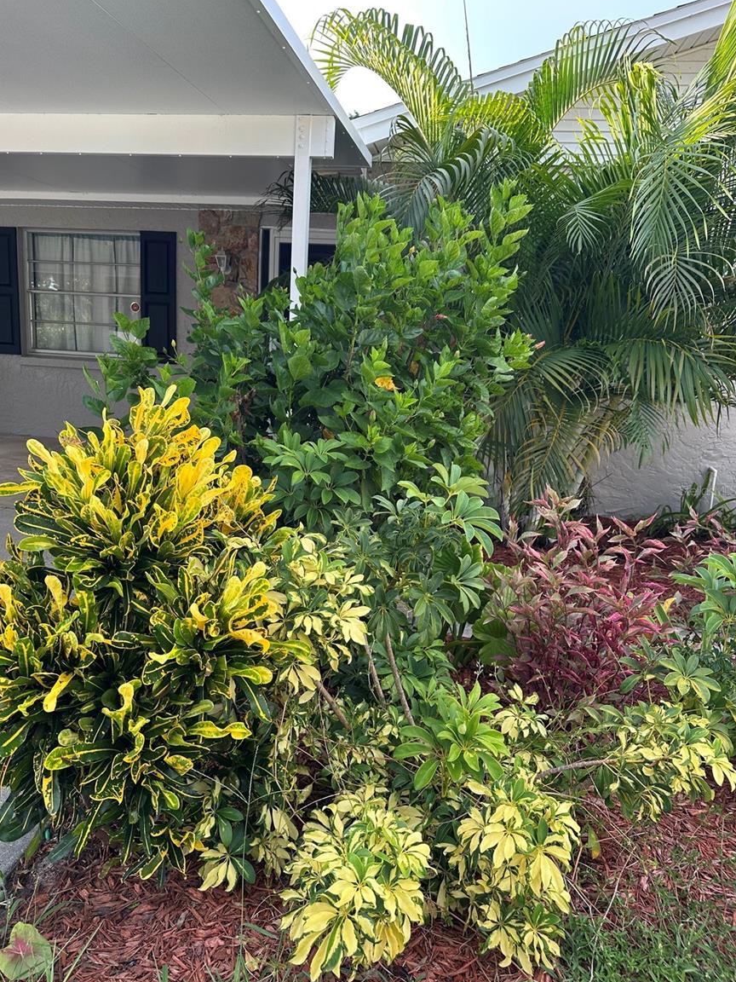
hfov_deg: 54.9
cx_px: 356
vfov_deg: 69.4
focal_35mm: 25
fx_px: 709
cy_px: 490
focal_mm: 6.86
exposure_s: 1/317
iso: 80
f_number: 1.78
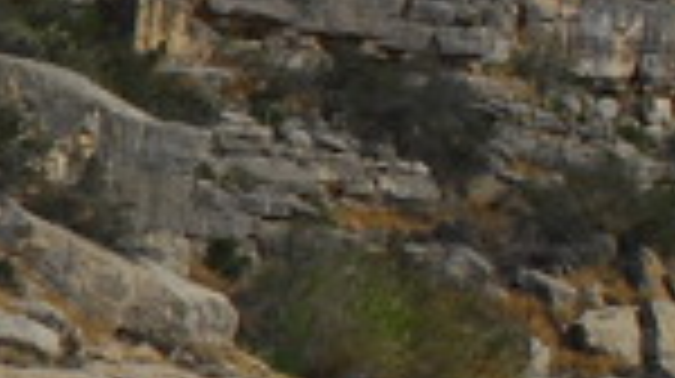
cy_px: 245
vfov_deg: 3.6
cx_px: -986
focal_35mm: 336
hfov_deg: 6.1
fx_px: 6007
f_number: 10
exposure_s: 1/320
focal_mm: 40
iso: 160
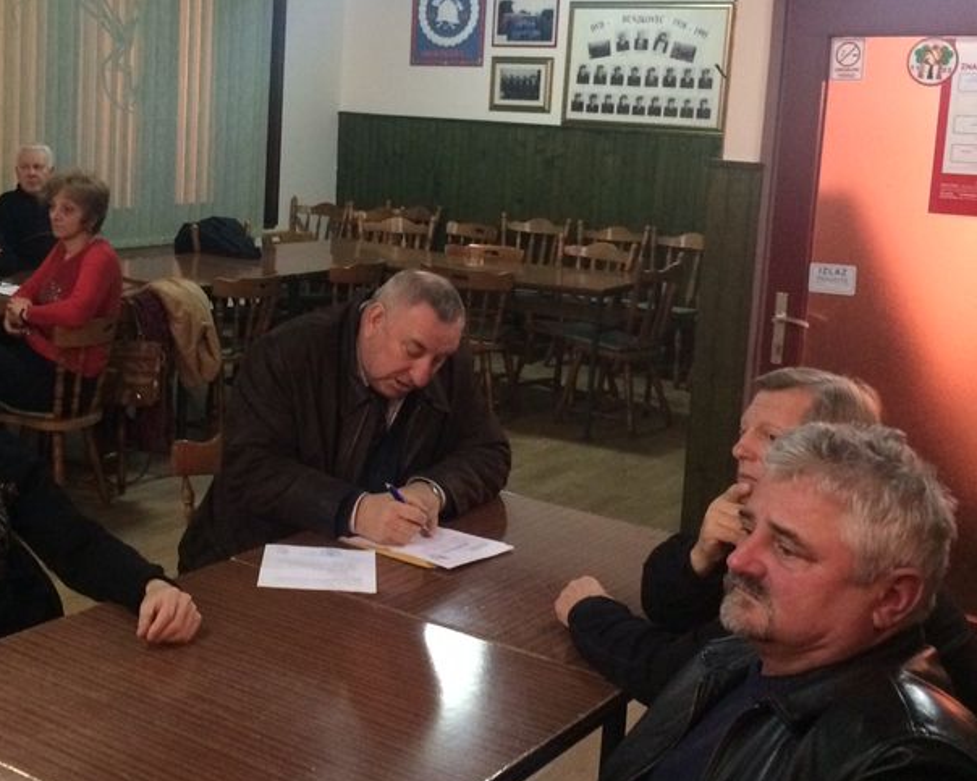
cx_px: 304
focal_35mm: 48
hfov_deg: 38.2
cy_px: 309
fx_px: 1388
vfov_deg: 31.3
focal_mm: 4.15
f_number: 2.2
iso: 320
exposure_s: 1/17
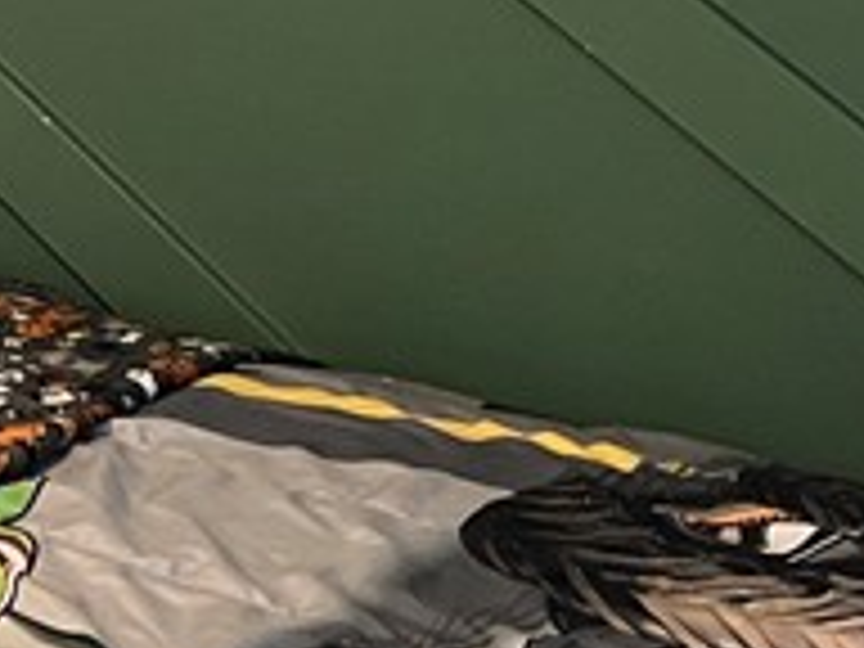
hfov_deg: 11.9
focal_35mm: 139
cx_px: -1098
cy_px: -662
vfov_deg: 9.9
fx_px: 3469
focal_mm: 5.7
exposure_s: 1/60
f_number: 1.5
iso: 200
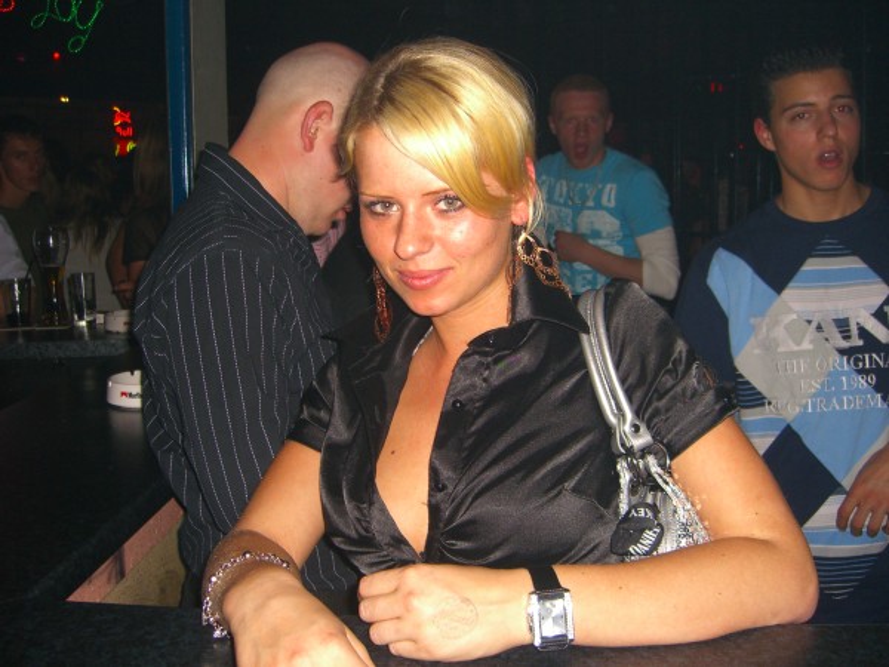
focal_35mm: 38
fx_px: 976
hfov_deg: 49.0
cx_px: 444
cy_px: 334
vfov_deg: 37.7
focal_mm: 7.9
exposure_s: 1/60
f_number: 2.8
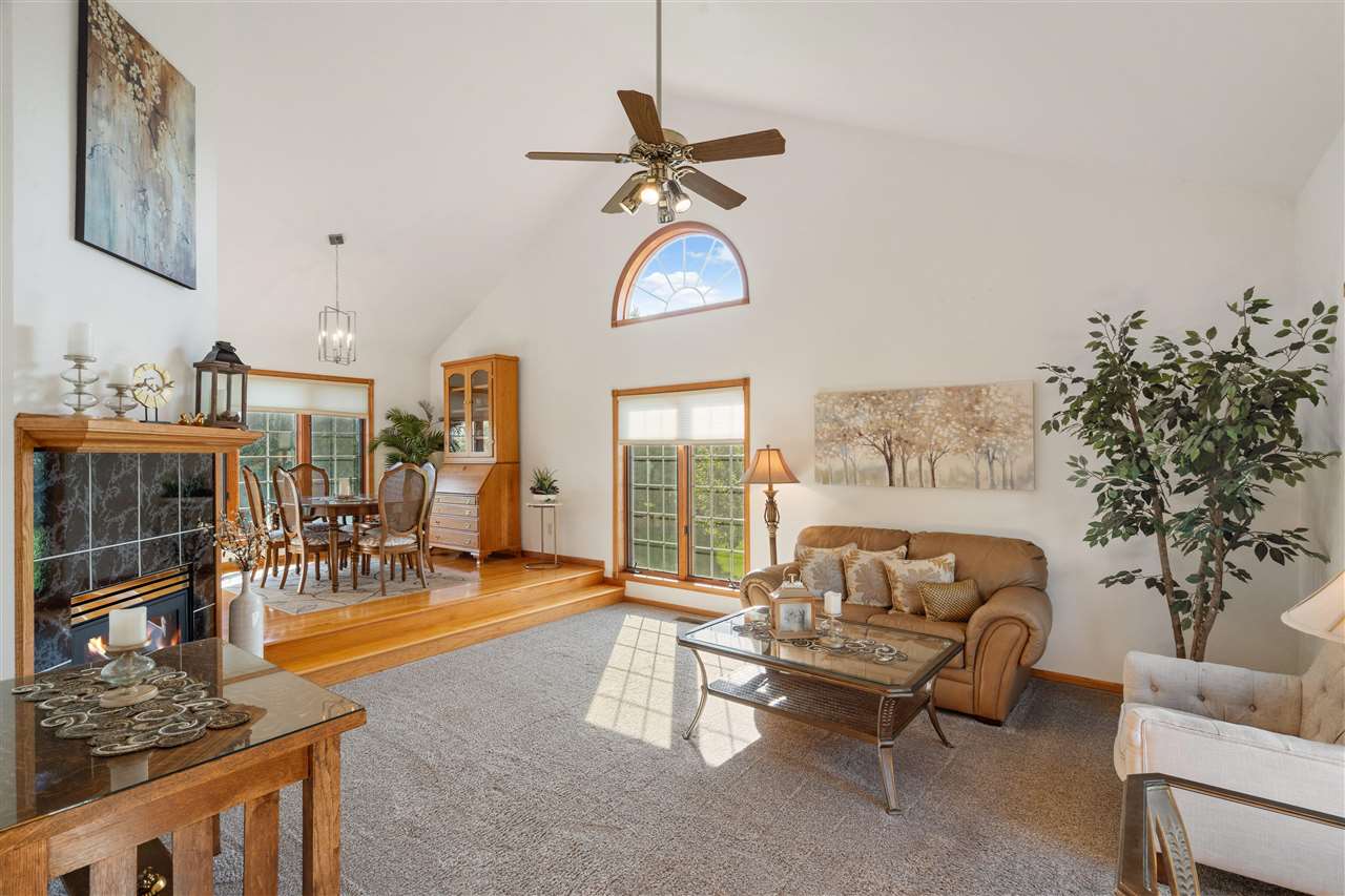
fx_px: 598
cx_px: 672
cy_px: 448
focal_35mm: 16
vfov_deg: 73.7
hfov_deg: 96.7
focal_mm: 16
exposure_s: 1/160
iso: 400
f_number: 10
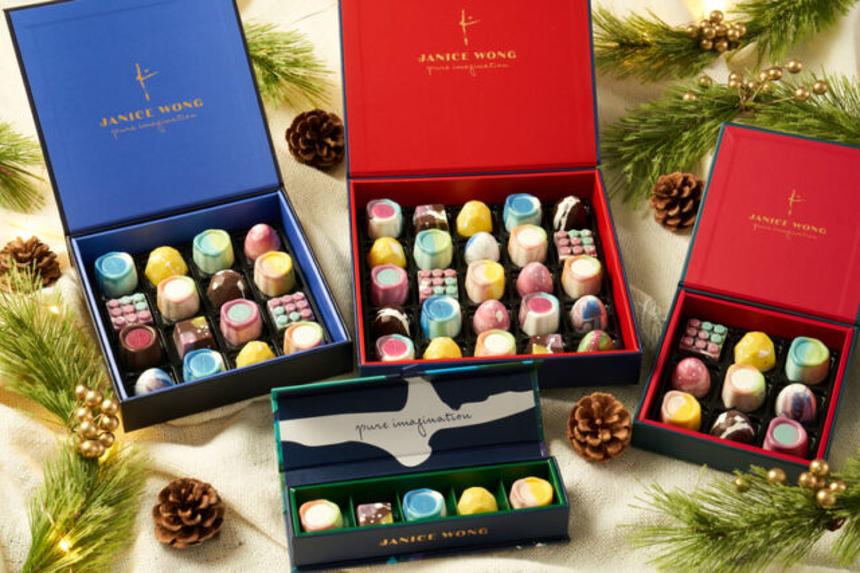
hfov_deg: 28.8
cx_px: 430
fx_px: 1672
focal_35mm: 70
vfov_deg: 19.5
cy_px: 286
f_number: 14
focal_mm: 70
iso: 400
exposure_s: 2
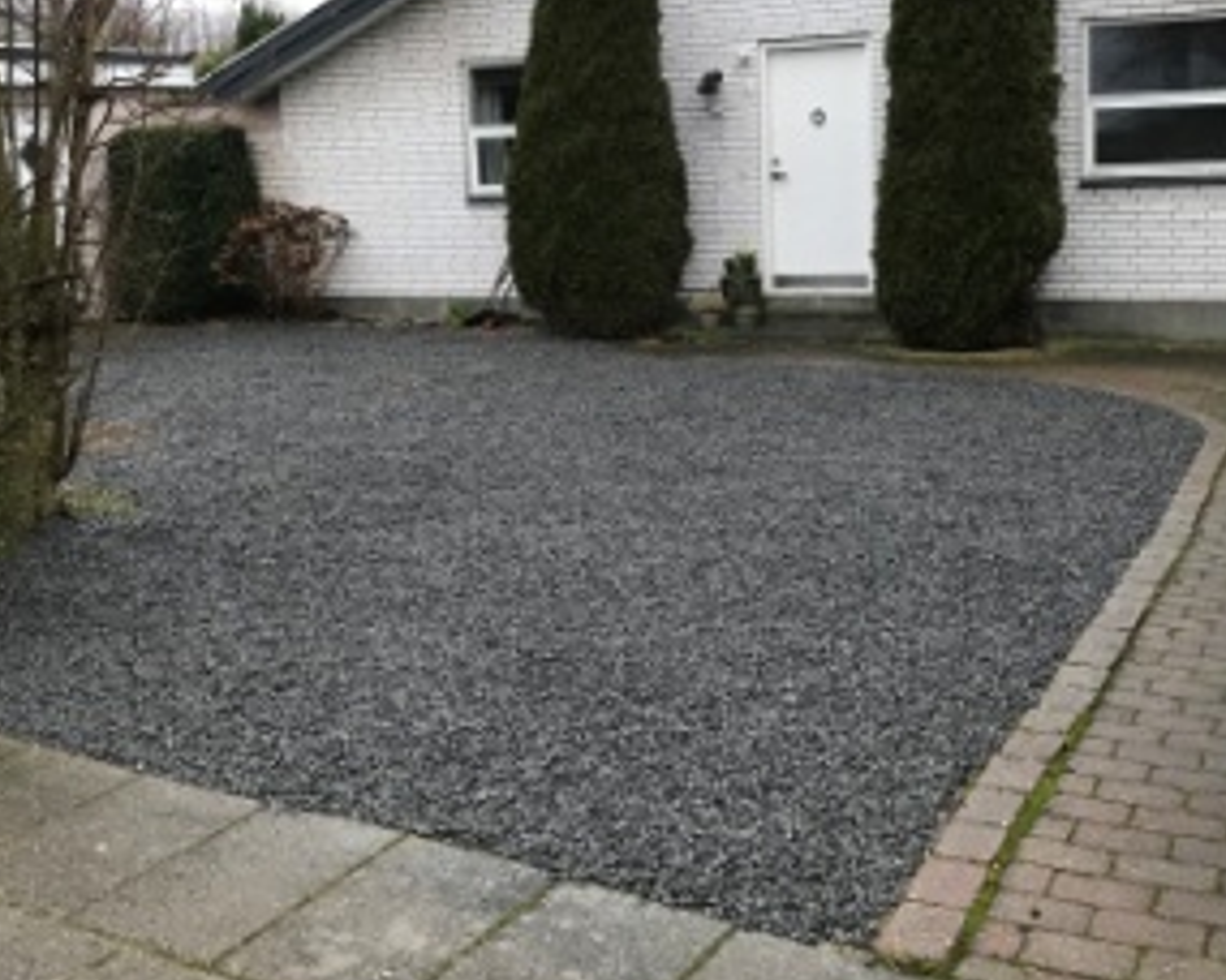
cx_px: 619
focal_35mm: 43
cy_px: 387
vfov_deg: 34.8
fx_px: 1560
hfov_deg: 42.9
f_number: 1.8
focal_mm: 3.99
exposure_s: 1/33
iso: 25
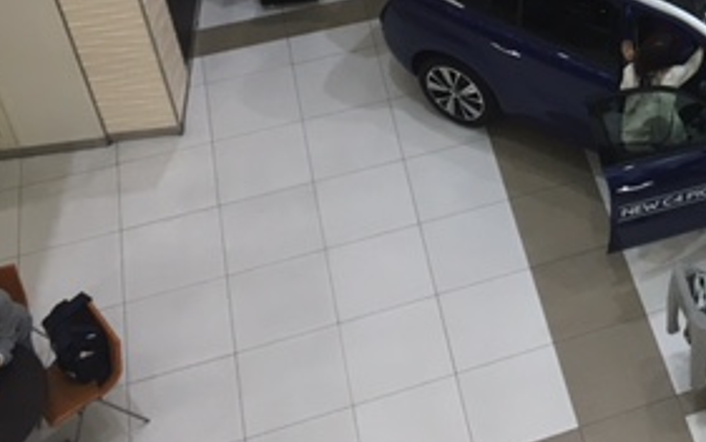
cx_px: 786
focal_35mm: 70
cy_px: -83
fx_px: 1348
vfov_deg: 17.8
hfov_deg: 26.9
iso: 32
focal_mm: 4.15
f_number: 2.2
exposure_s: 1/30
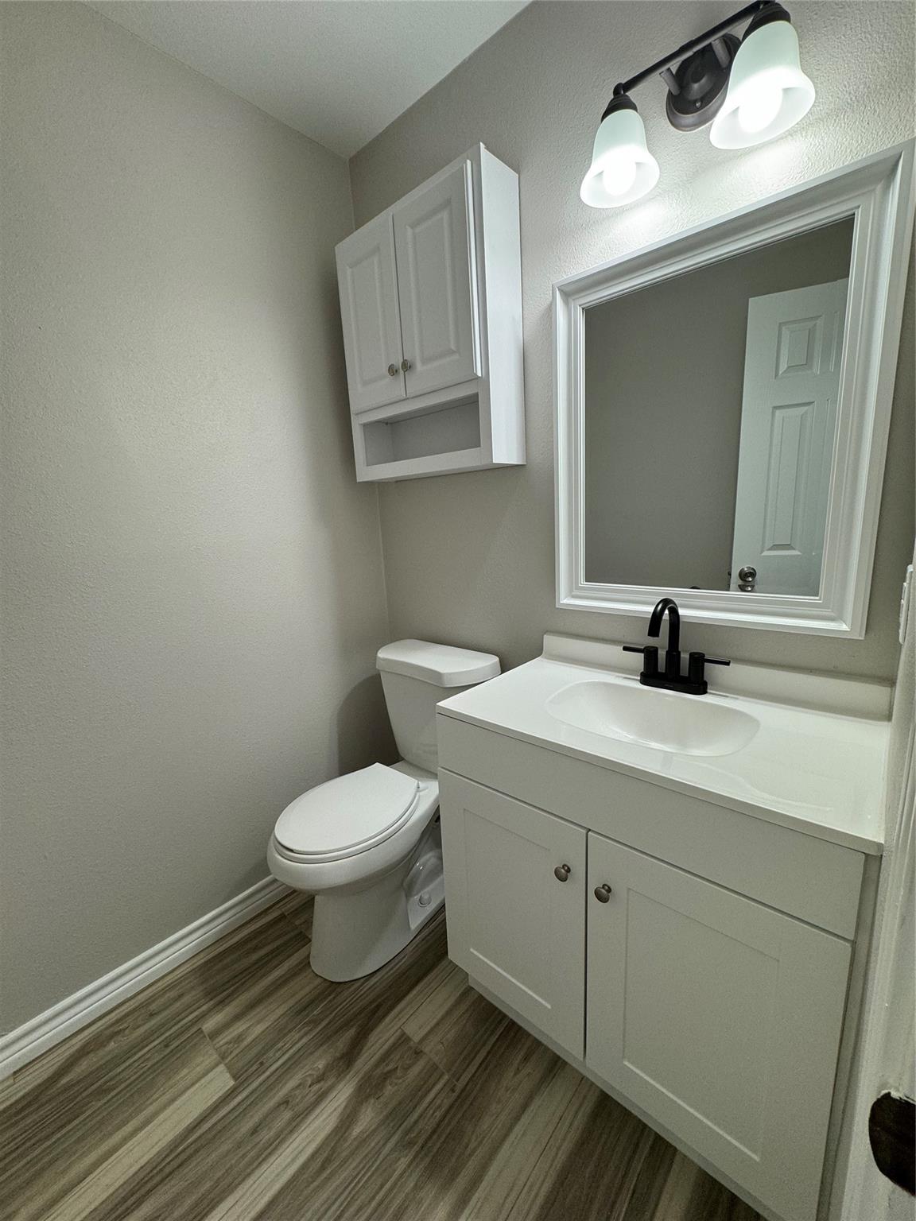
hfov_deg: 85.7
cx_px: 458
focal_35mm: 14
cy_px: 610
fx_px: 494
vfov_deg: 102.1
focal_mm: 2.22
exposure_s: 1/120
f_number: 2.2
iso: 100
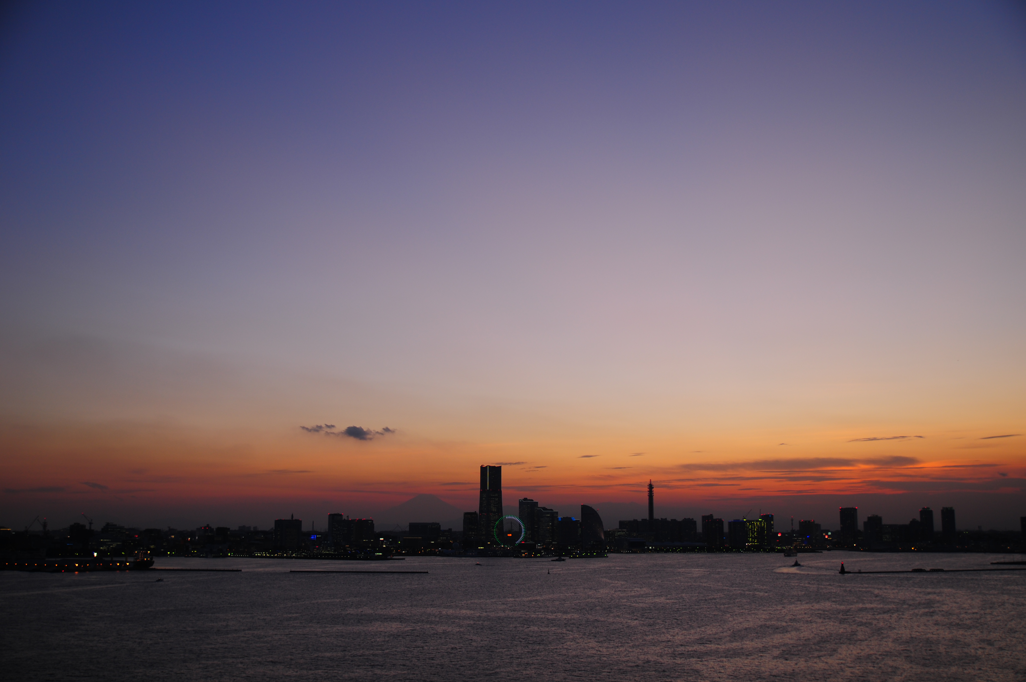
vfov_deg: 36.8
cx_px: 513
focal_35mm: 36
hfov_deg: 53.2
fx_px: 1025
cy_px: 341
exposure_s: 1/60
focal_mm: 24
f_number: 2.8
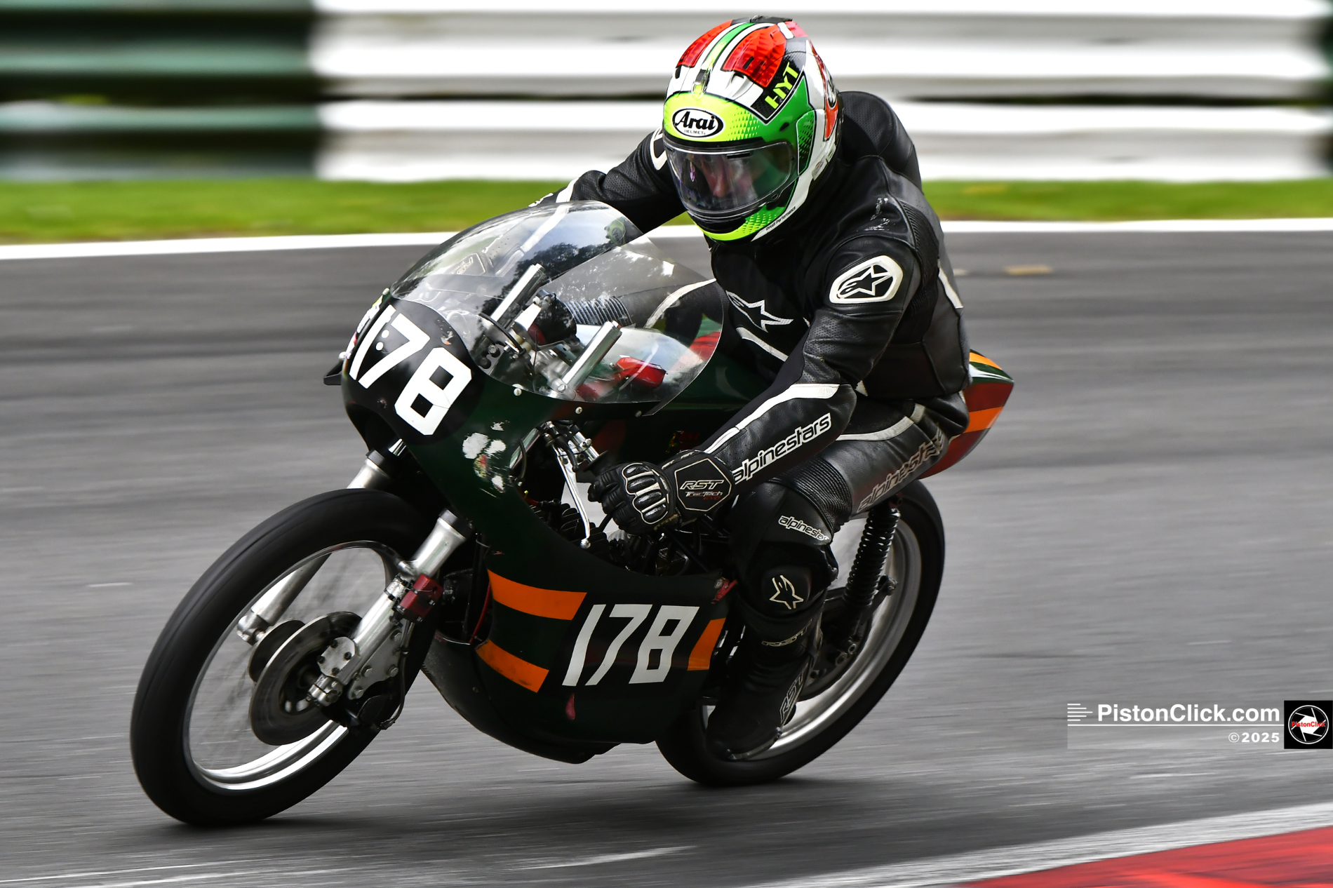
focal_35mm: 278
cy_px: 444
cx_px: 666
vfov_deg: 5.0
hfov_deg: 7.4
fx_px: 10273
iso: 560
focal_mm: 185
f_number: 5.6
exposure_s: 1/160
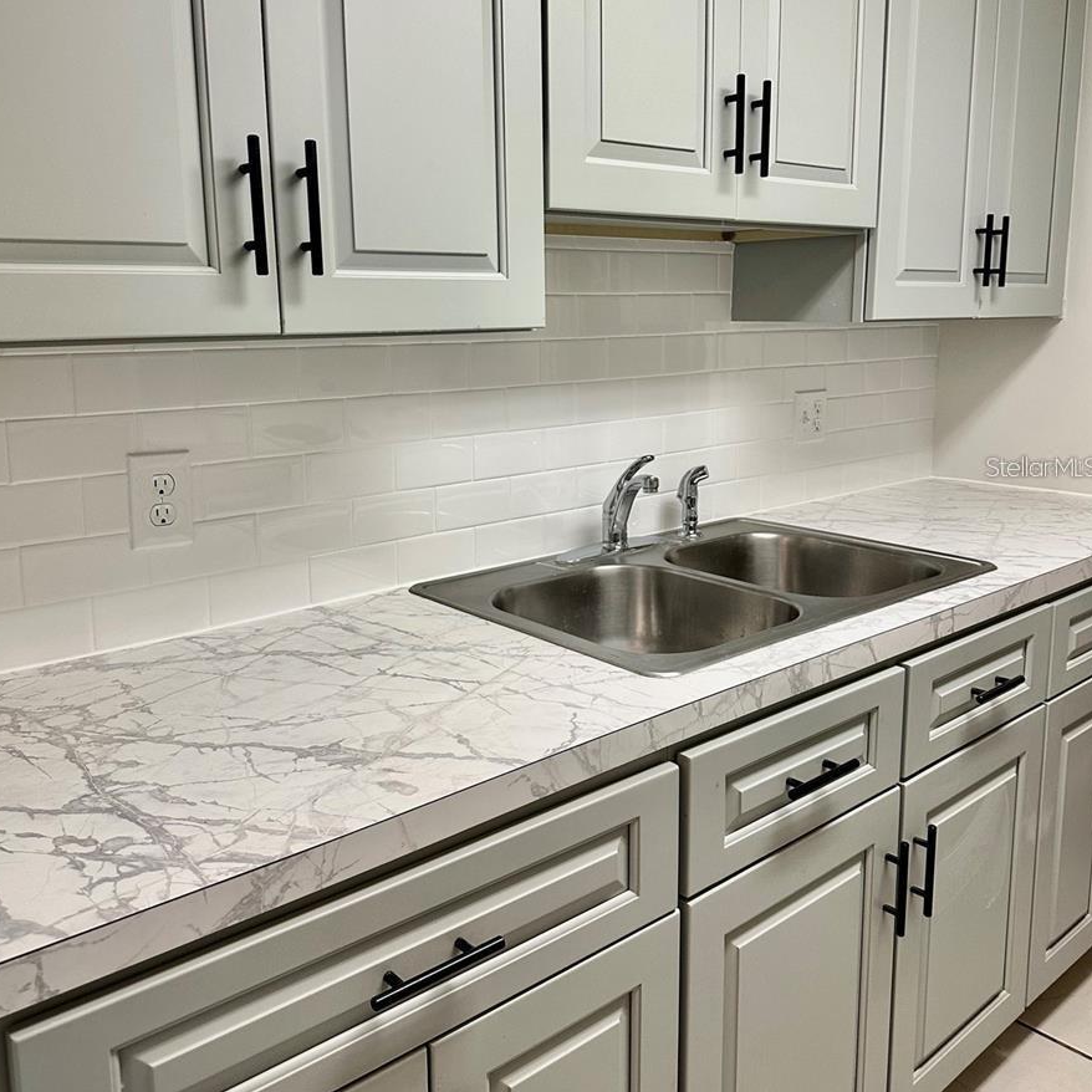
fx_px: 1035
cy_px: 466
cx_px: 544
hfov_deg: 55.6
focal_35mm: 29
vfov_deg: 55.4
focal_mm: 6.86
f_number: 1.78
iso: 200
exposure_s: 1/120
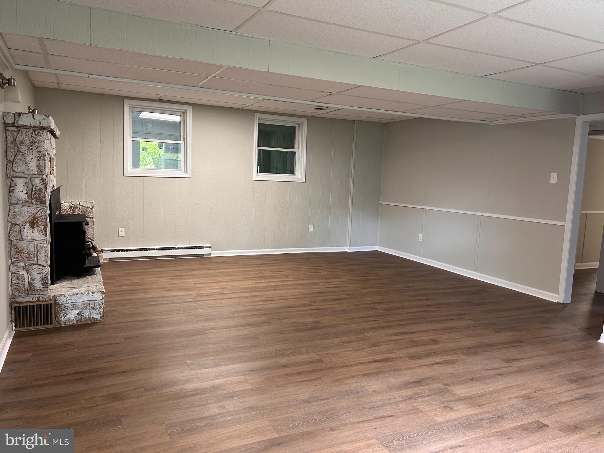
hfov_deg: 67.3
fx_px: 454
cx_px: 302
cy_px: 226
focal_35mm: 26
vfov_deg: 53.1
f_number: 1.5
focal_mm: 5.7
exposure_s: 1/60
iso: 125
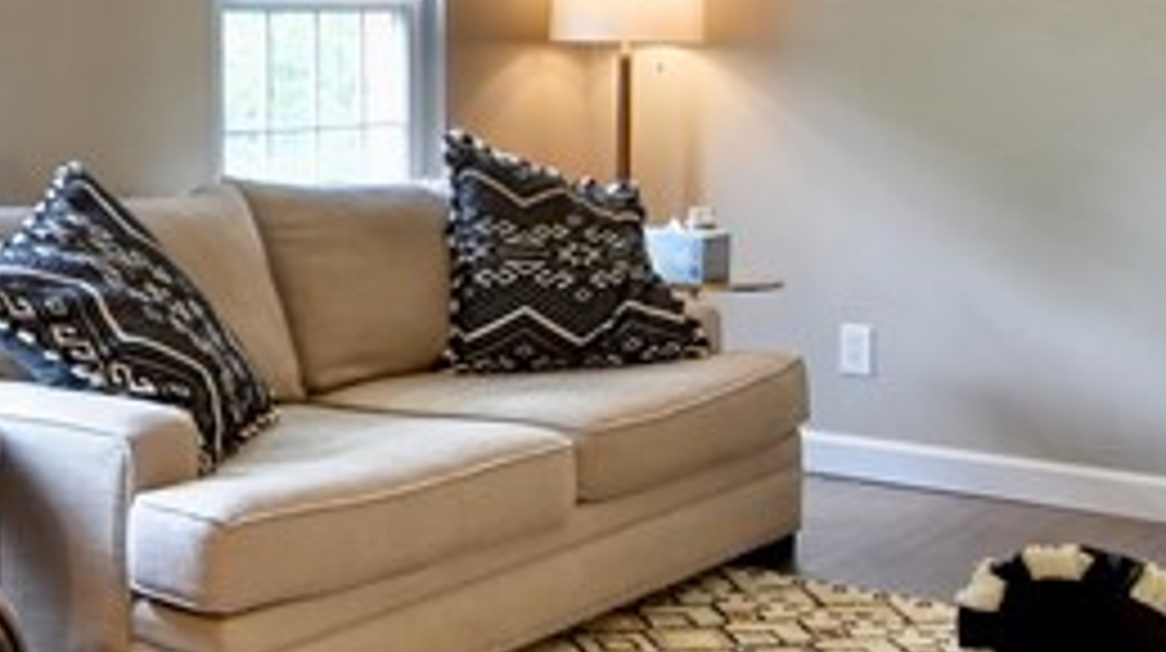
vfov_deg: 17.7
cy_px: -22
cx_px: 171
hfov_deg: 30.8
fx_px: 2038
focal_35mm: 66
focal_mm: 10
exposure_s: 1/20
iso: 400
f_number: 7.1
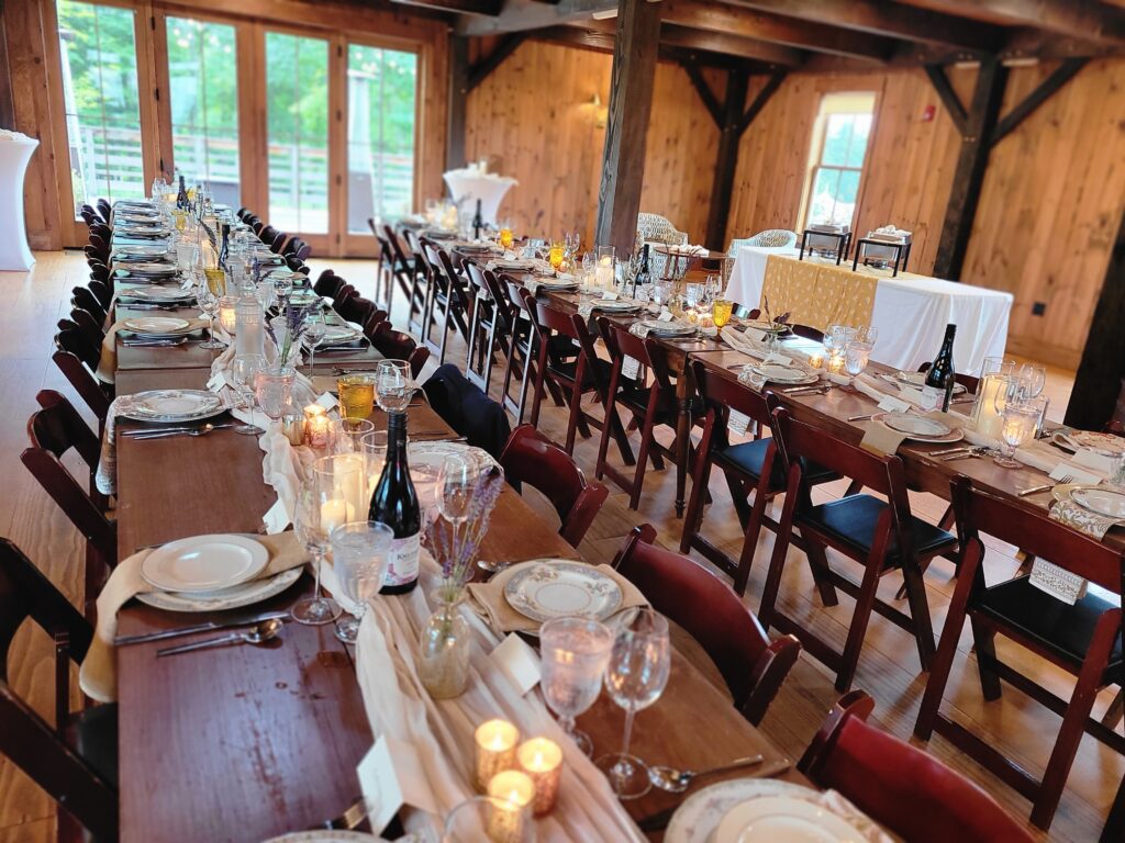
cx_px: 562
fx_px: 845
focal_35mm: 26
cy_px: 422
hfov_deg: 67.3
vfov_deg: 53.1
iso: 250
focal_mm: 5.4
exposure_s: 1/60
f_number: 1.8
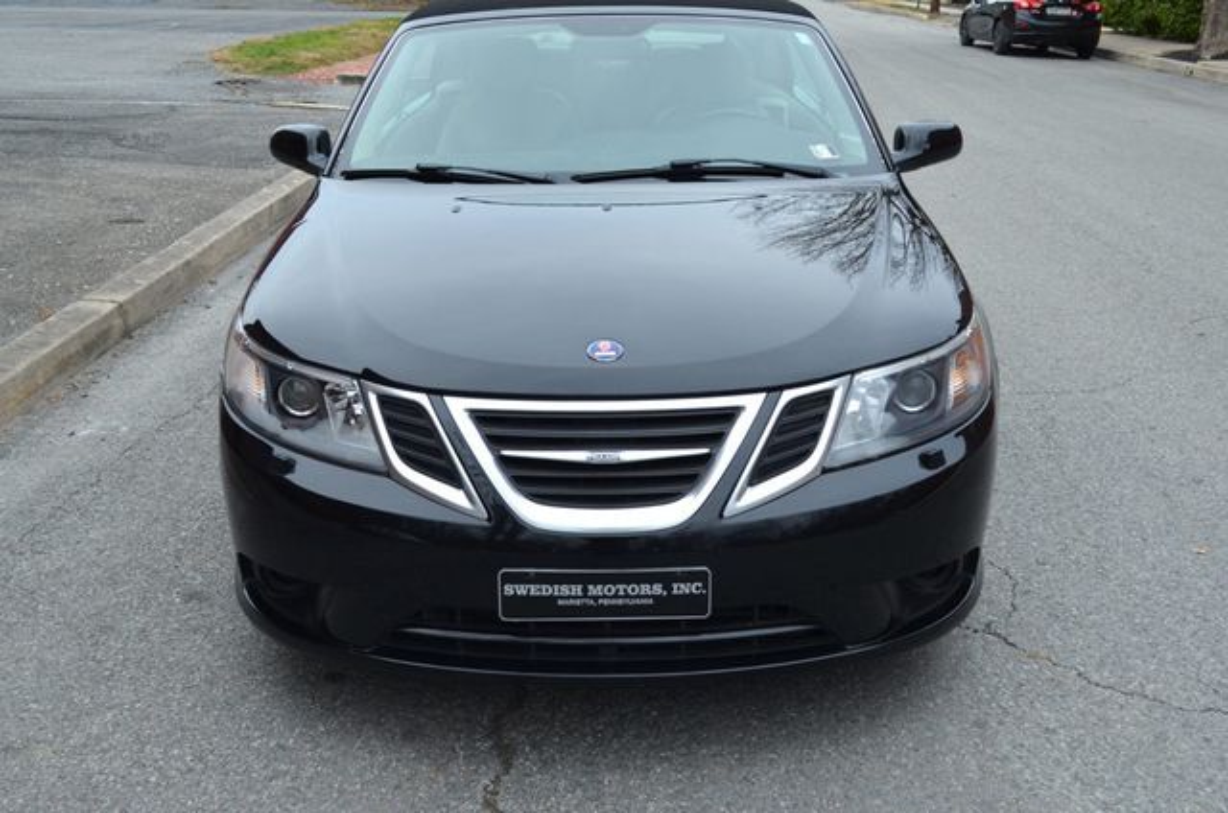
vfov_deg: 34.1
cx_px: 614
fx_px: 1328
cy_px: 406
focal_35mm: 39
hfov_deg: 49.6
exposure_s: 1/125
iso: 360
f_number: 5.6
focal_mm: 26
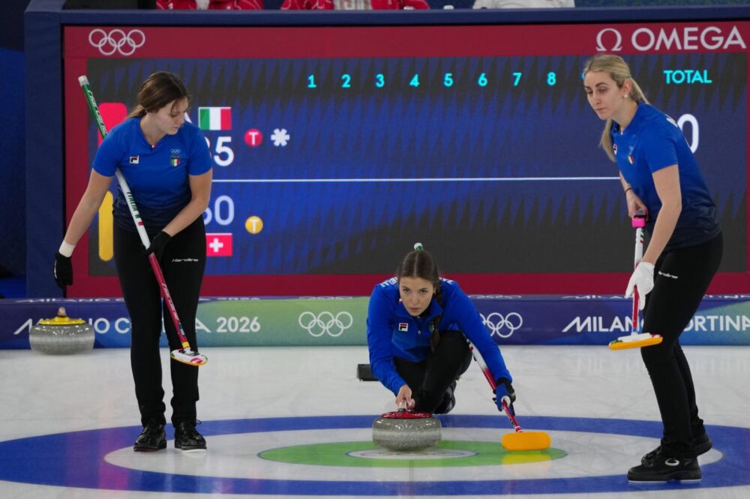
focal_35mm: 565
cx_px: 375
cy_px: 250
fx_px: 11766
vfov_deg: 2.4
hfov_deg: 3.7
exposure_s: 1/1250
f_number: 6.3
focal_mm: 565
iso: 2000
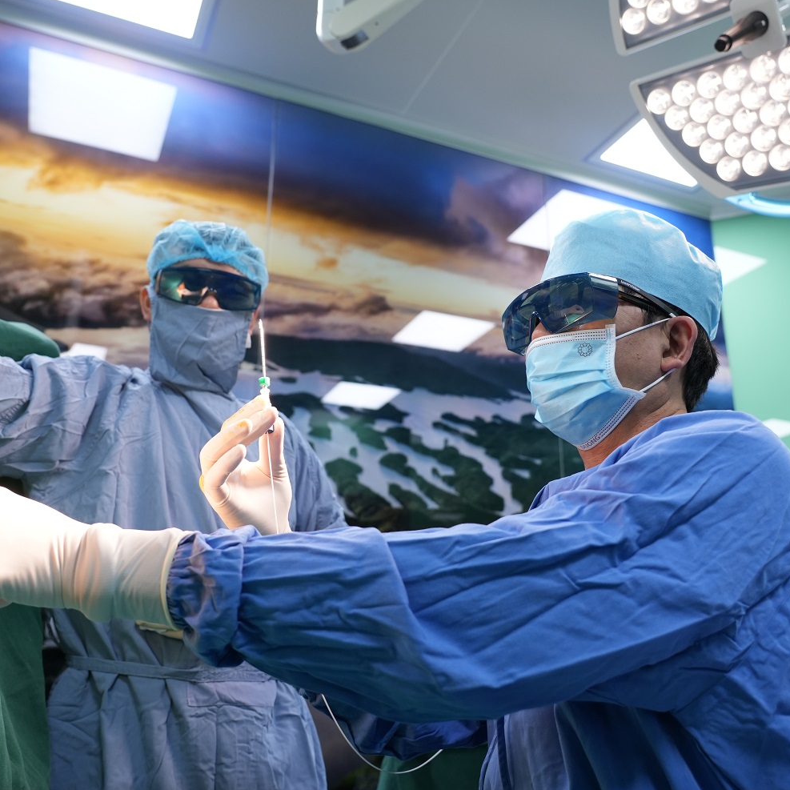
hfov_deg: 52.5
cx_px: 407
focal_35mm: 31
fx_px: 800
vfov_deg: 52.5
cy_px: 398
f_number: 4
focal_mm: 24
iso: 1000
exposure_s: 1/160
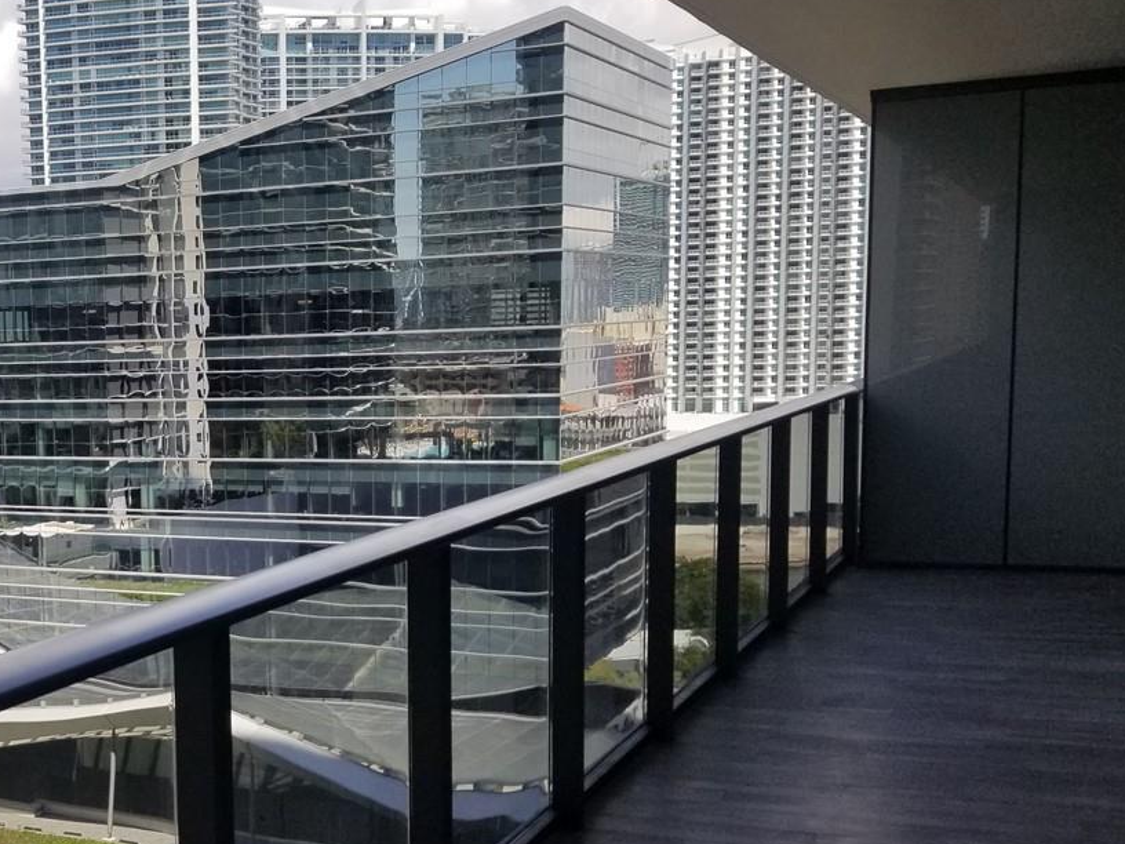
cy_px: 587
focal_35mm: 51
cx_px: 97
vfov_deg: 28.3
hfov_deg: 35.2
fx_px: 1657
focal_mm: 4.25
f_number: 1.7
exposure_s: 1/2640
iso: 50
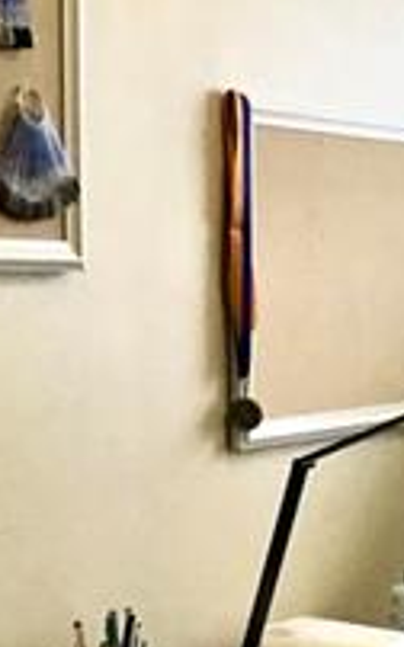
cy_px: 561
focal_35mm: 125
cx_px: 632
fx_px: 2205
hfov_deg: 10.1
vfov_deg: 16.5
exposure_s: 1/30
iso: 50
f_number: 2.4
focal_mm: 3.3
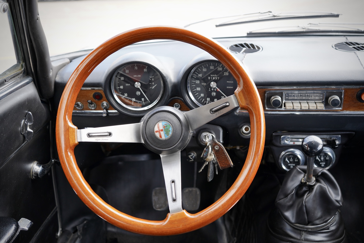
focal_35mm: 41
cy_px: 122
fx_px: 415
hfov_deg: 47.4
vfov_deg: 32.6
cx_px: 182
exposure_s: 1/60
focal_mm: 41
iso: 100
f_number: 4.5
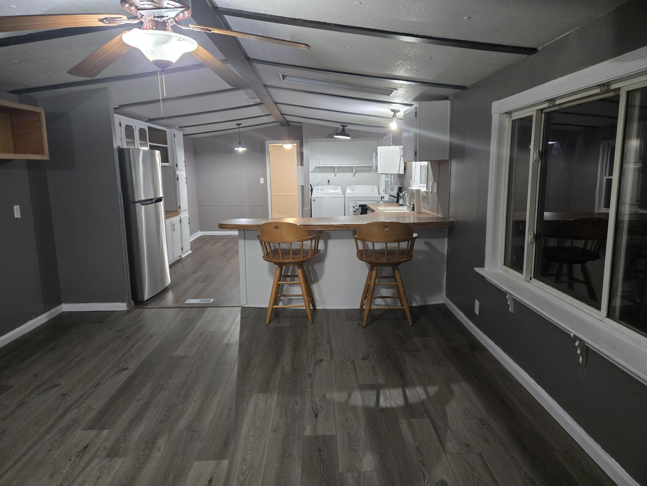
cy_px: 243
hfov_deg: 73.9
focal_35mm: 23
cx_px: 324
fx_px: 430
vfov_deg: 58.9
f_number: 1.8
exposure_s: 1/60
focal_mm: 5.4
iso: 640
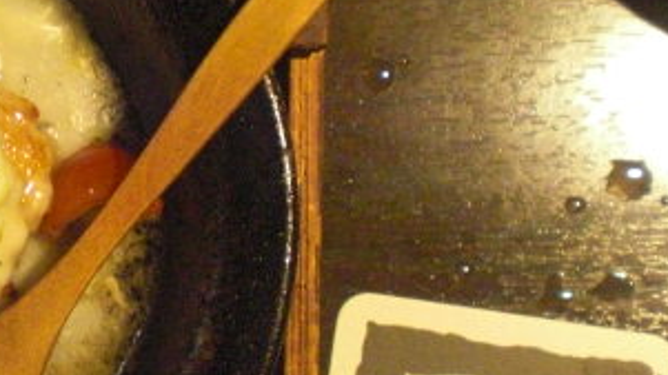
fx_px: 1558
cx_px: 4
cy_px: 202
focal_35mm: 88
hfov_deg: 23.2
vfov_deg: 13.7
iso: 800
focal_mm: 6.3
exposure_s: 1/8
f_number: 3.1
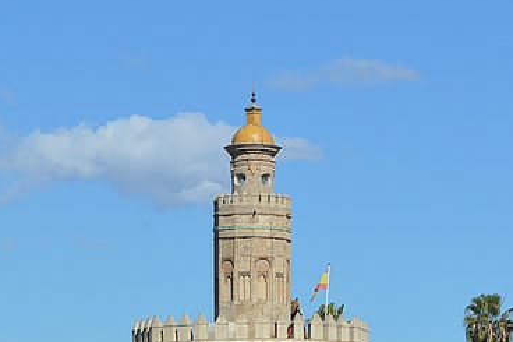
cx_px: 263
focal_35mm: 217
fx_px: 3091
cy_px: 445
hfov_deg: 9.5
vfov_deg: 6.3
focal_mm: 52
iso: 100
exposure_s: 1/250
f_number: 8
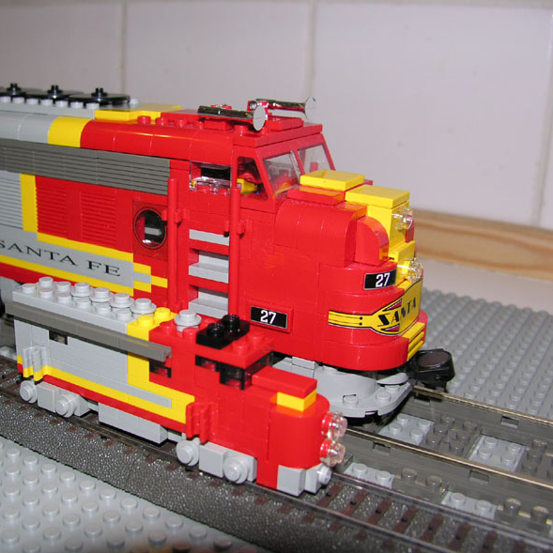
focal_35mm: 42
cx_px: 193
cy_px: 280
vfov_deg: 40.0
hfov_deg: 39.6
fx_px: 759
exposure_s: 1/60.1
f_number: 2.8
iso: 50
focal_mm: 8.9
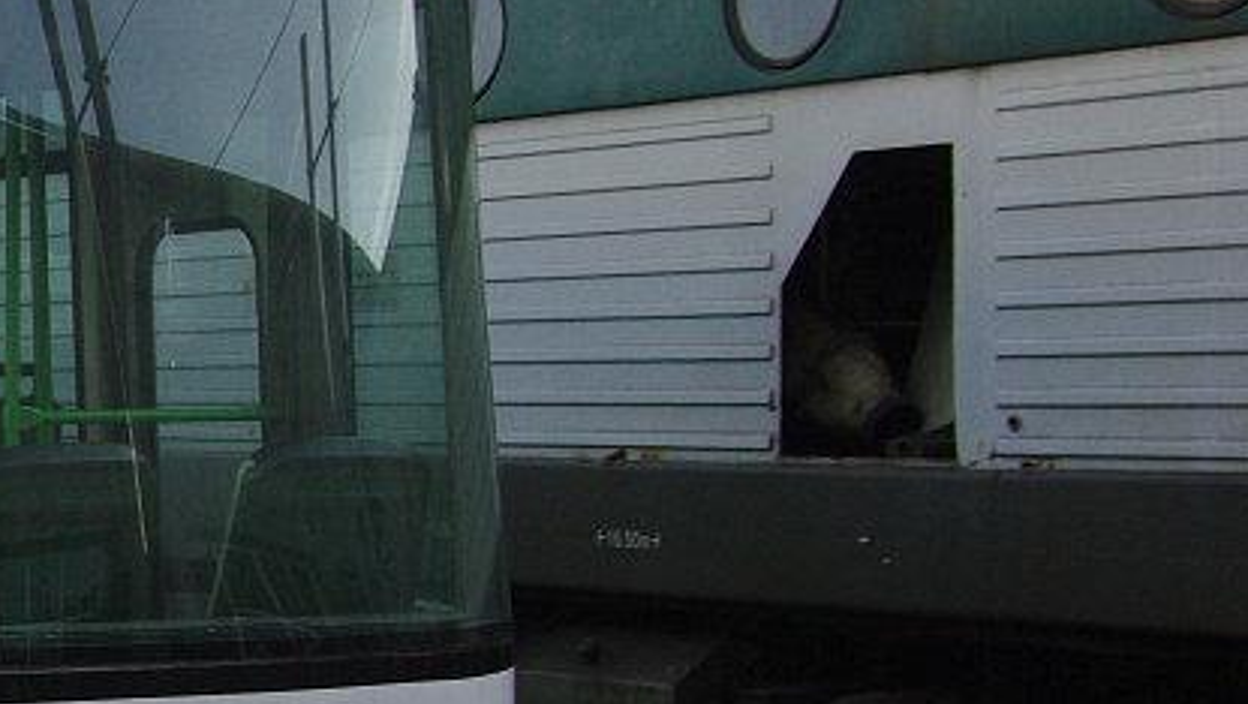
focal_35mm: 103
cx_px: -541
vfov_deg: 11.7
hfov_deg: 18.7
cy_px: 546
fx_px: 3410
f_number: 8
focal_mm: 23
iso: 400
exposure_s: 1/320
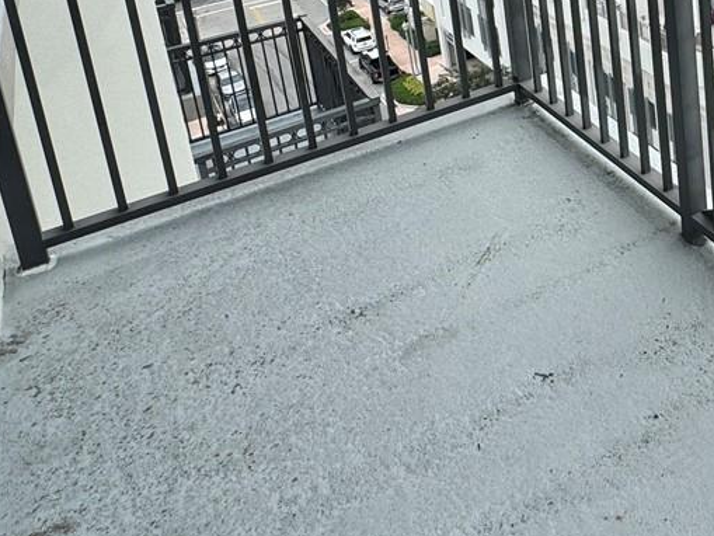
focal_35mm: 44
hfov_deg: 35.5
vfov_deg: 28.6
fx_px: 908
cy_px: -107
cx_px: 816
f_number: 2.2
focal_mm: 2.22
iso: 40
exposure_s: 1/749
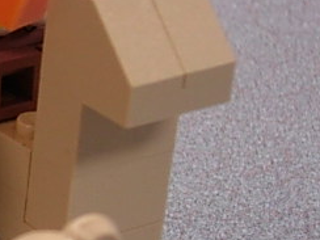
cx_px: -341
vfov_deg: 6.9
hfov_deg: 8.7
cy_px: 215
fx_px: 1978
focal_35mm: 214
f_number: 3.2
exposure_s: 1/26.9
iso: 79
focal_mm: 10.6
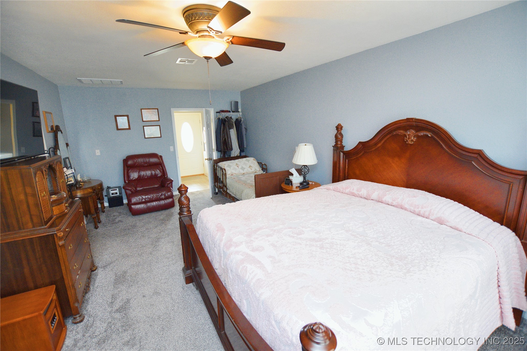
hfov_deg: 100.4
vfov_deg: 77.3
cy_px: 176
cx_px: 264
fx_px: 220
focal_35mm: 15
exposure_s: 1/60
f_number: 3.5
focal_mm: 10
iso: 1250
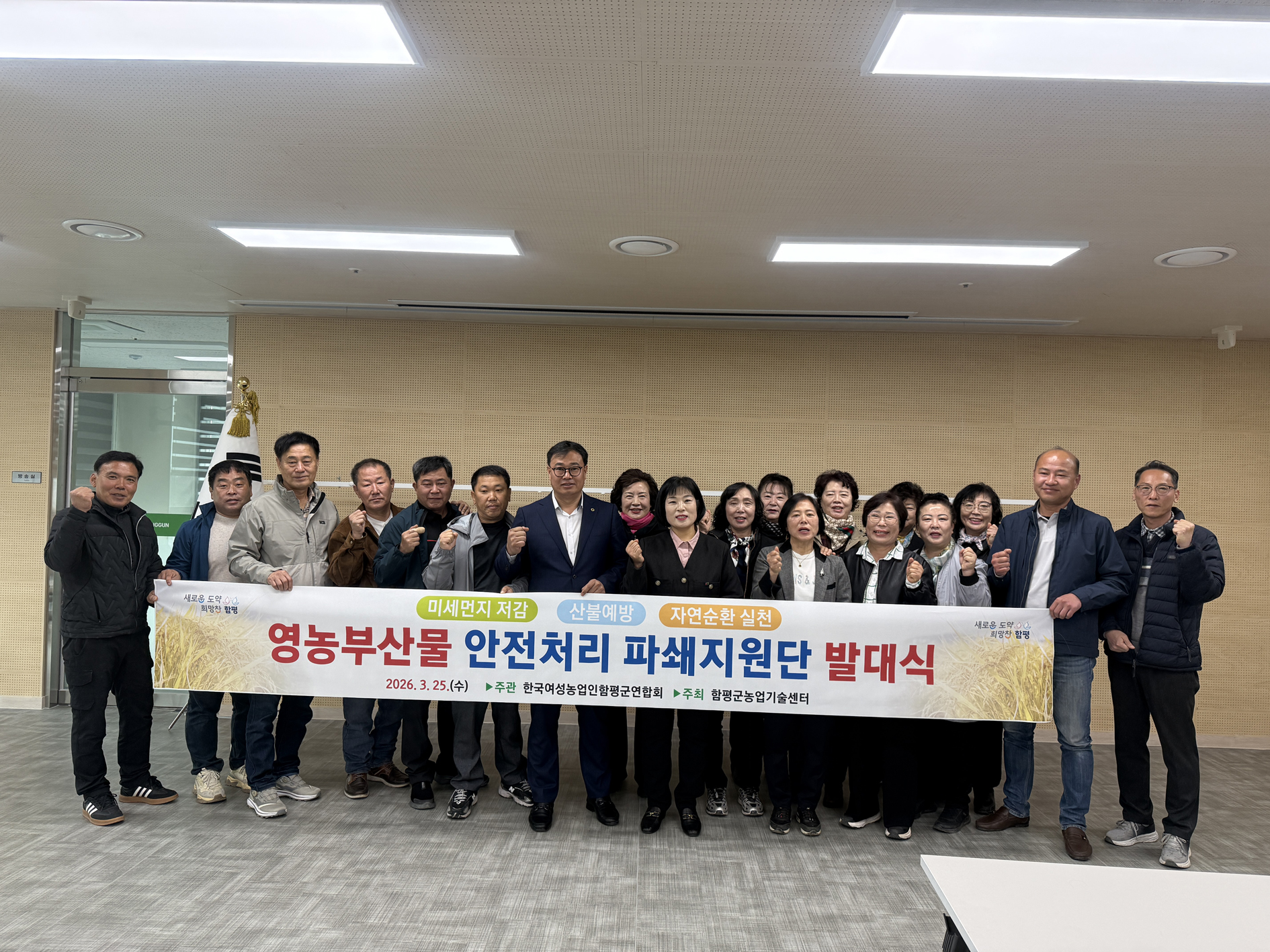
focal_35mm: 24
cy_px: 476
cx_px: 635
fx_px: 880
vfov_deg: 56.8
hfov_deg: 71.6
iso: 200
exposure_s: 1/182
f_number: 1.78
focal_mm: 6.76
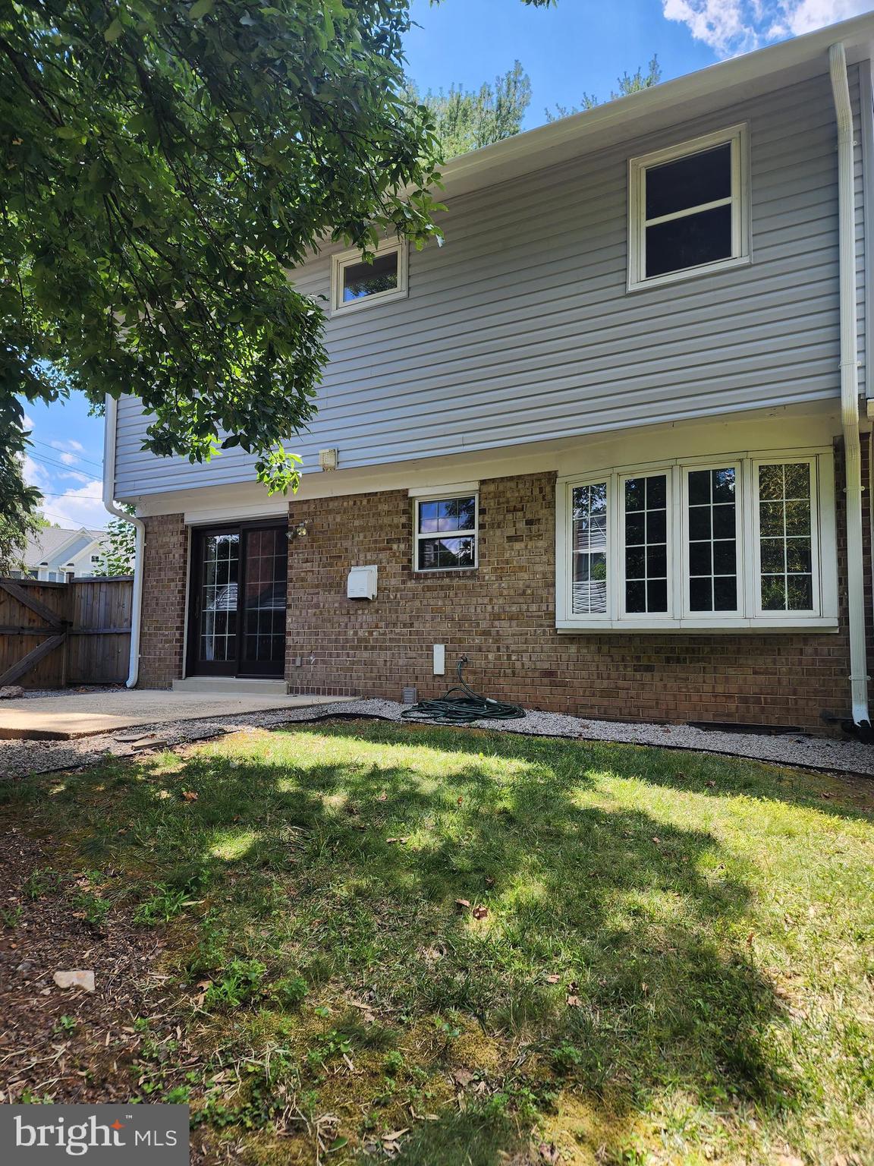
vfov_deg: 73.9
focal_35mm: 23
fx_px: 774
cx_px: 437
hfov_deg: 58.9
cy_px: 583
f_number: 1.8
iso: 12
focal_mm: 6.4
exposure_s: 1/332
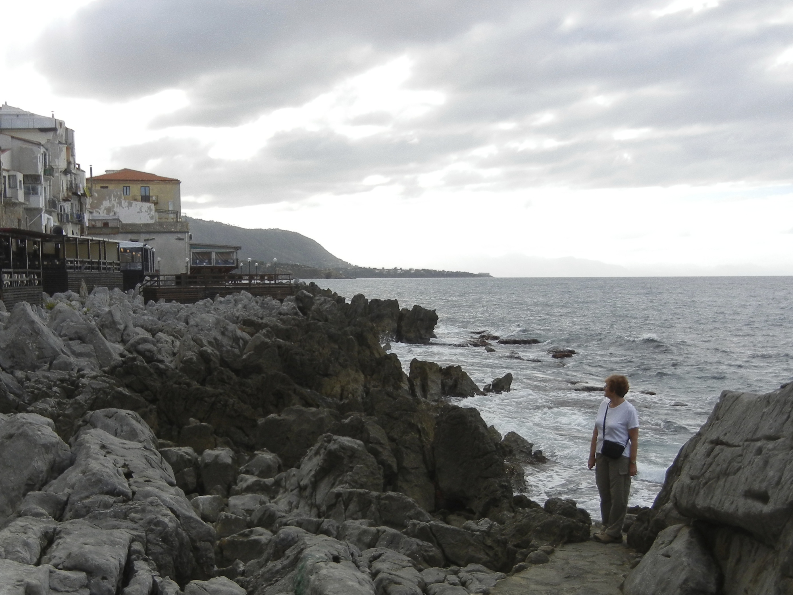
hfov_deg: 43.4
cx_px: 284
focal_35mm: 43
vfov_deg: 33.1
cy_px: 424
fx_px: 985
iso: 160
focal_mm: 5.4
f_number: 3.5
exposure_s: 1/920
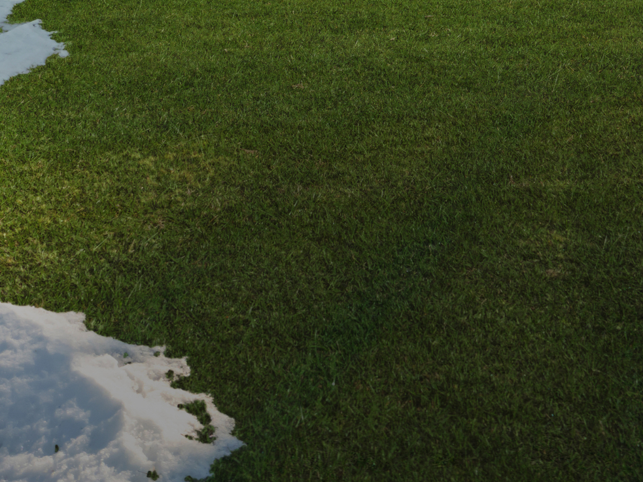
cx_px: 424
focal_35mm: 75
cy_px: -269
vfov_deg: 17.4
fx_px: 1393
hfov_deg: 25.9
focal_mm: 6.72
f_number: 1.7
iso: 100
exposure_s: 1/500
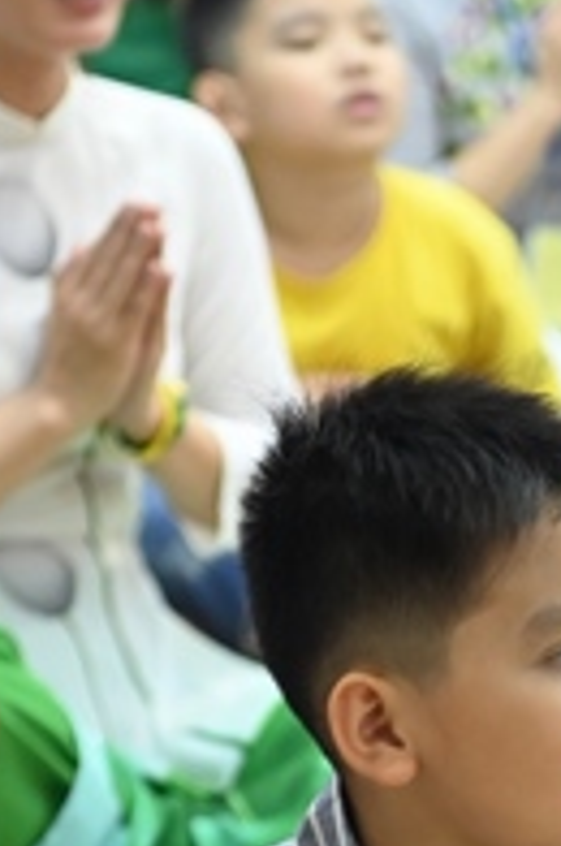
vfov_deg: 5.5
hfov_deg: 3.7
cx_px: 591
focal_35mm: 372
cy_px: 1096
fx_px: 8726
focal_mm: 112
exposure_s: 1/30
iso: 2000
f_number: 4
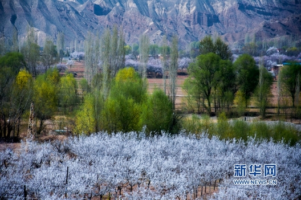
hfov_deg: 13.1
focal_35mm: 158
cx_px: 150
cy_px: 100
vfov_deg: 8.7
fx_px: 1316
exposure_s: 1/4000
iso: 500
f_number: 5.6
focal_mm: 105
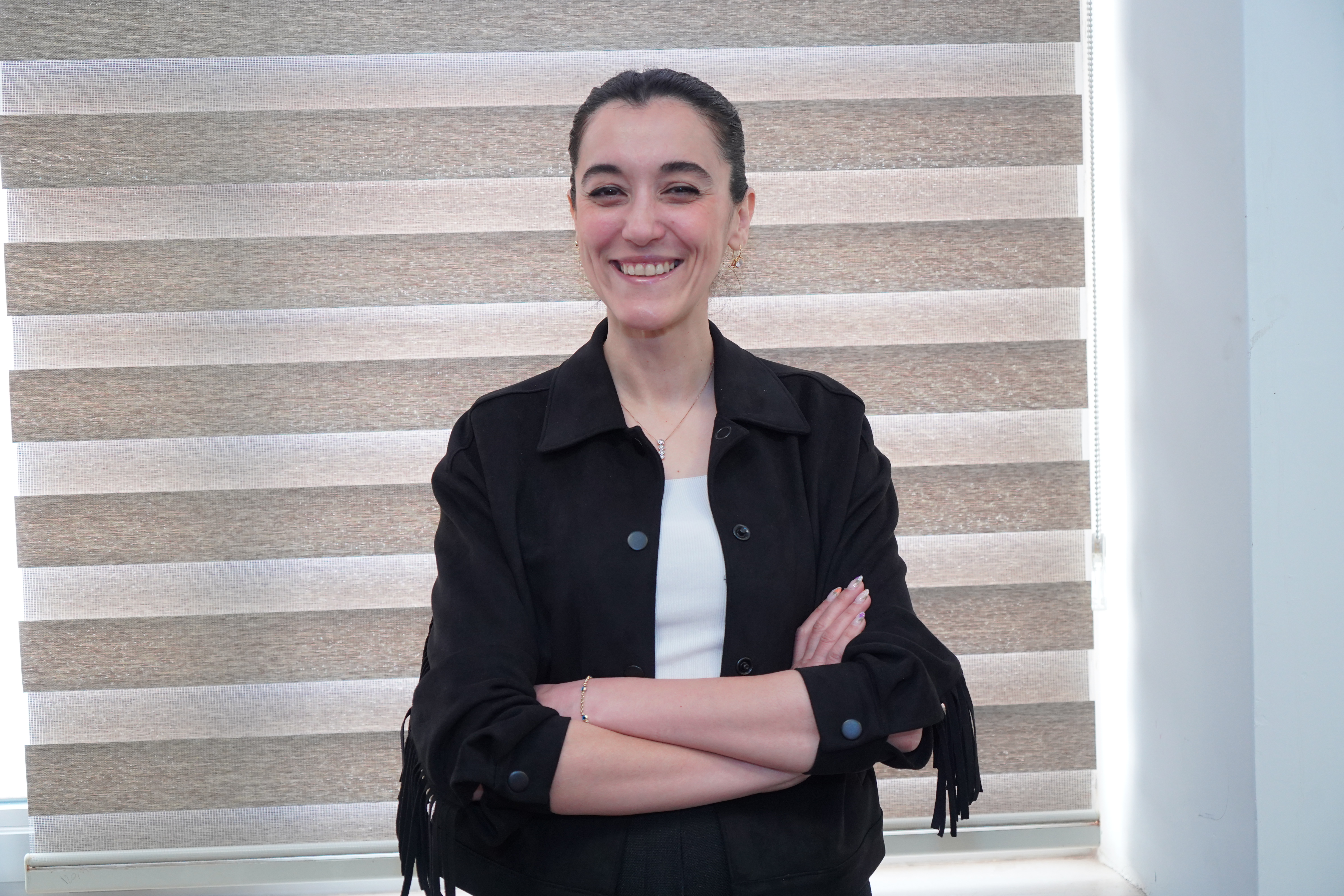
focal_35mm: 48
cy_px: 448
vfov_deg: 28.1
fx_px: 1792
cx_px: 672
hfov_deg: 41.1
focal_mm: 48
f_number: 4
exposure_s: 1/160
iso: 1600
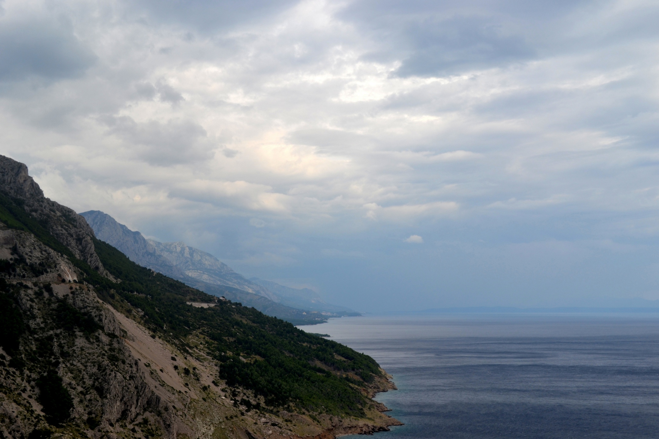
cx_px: 330
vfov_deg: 29.9
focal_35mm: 45
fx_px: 824
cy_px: 220
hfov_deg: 43.6
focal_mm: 30
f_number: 8
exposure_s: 1/250
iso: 100
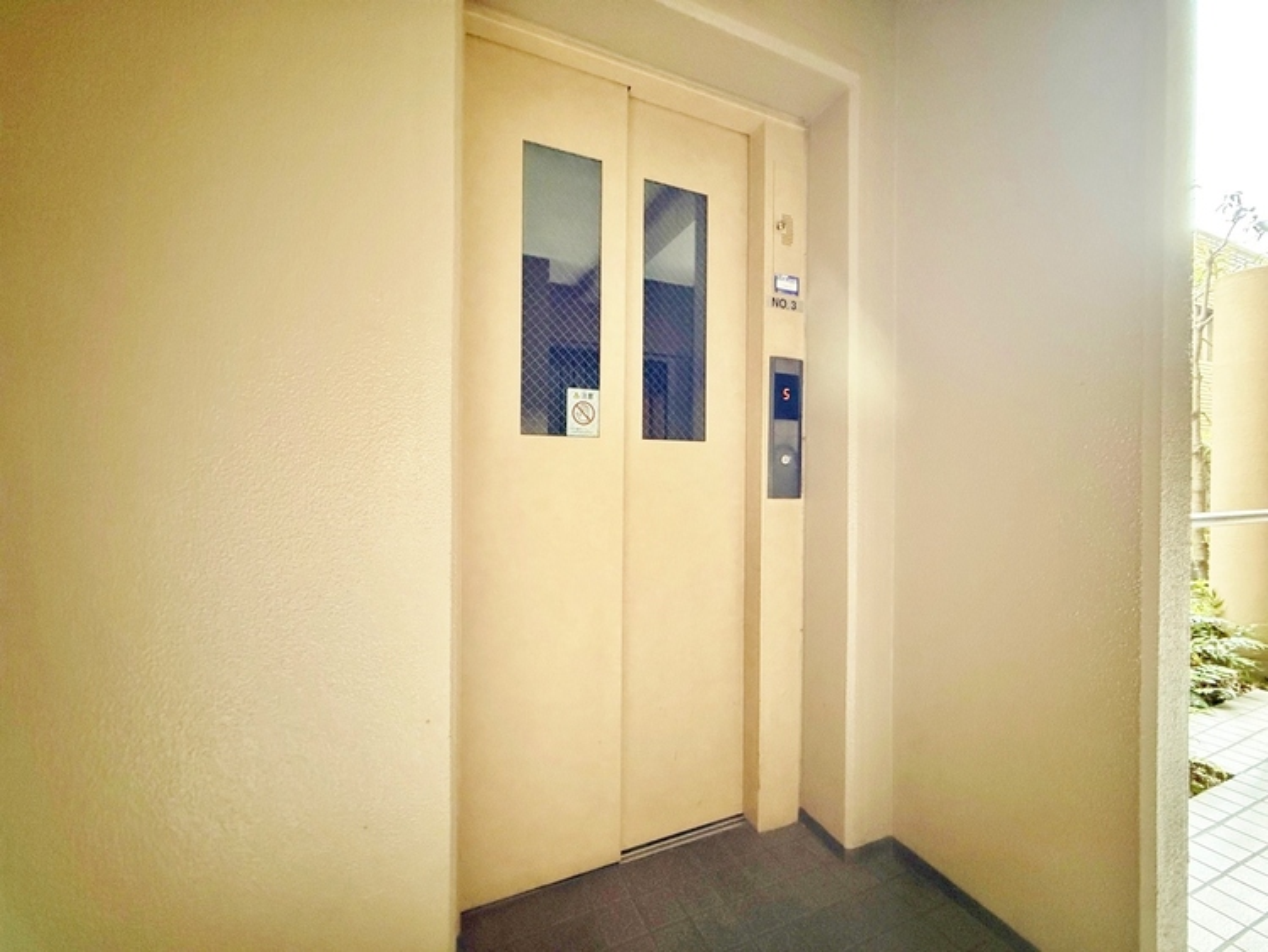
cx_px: 634
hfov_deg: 102.0
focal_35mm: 14
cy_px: 476
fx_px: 513
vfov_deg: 85.7
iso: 1250
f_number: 2.2
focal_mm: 2.22
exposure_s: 1/60
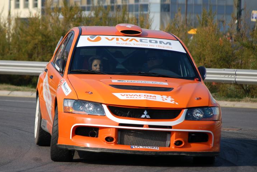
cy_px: 82
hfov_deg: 6.7
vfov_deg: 4.5
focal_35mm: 309
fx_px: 2204
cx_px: 98
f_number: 5.3
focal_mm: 145
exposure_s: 1/1000
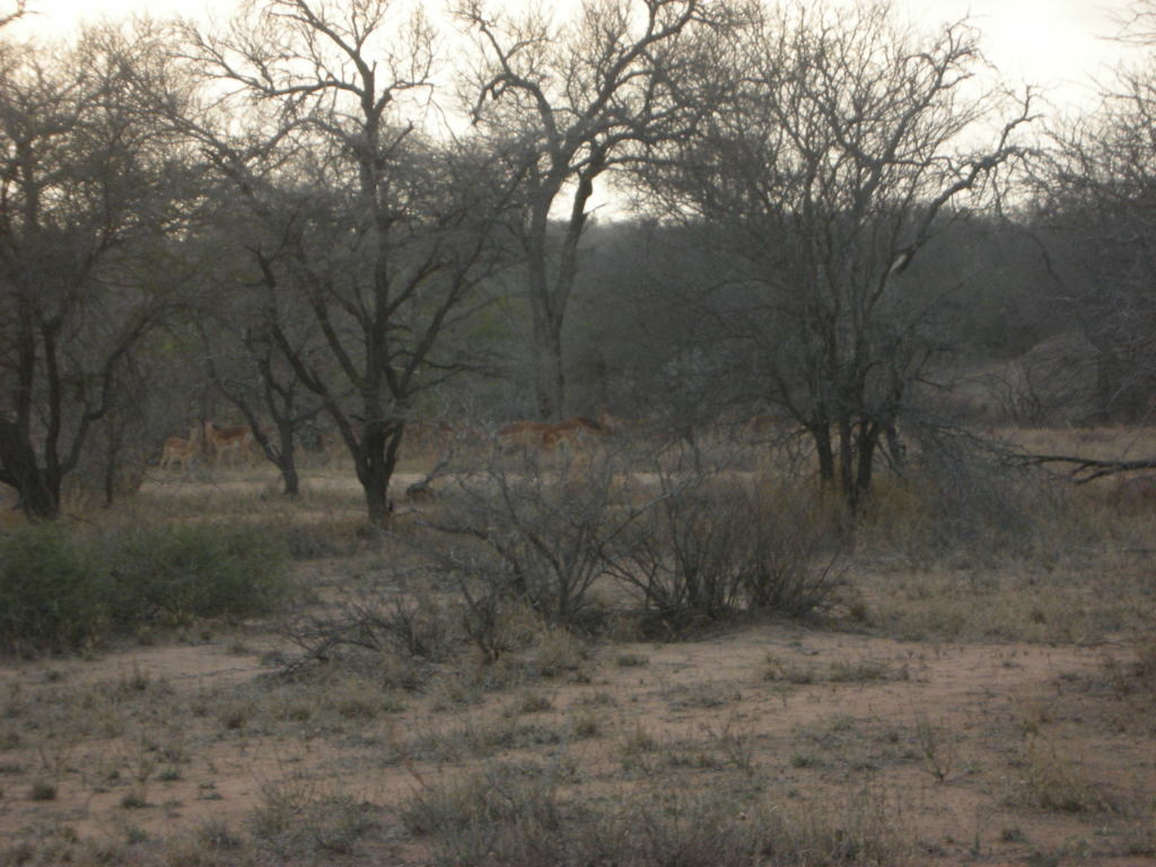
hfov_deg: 18.7
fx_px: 3506
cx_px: 578
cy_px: 434
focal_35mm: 105
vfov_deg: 14.1
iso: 137
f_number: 5.4
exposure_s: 1/120
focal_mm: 17.4
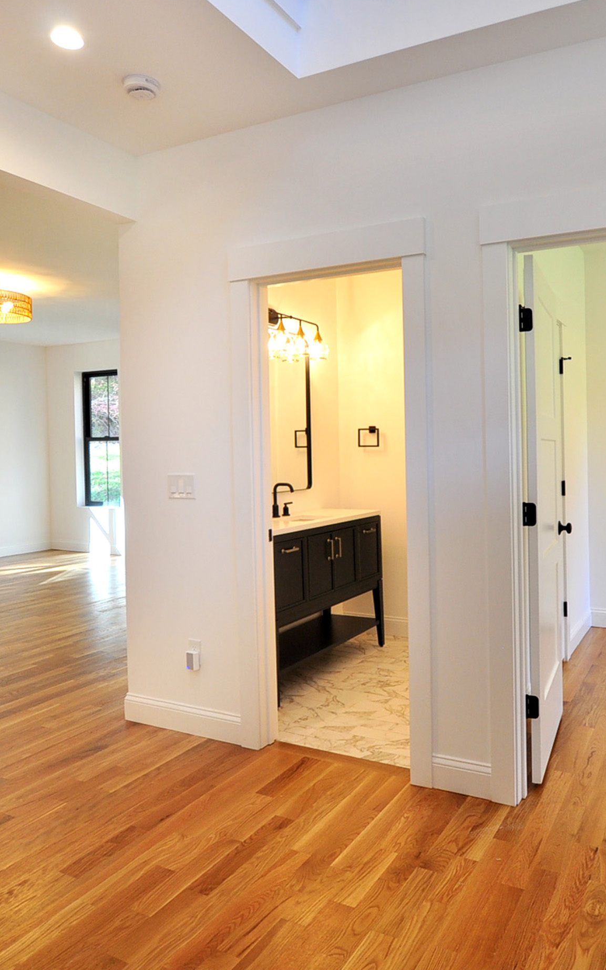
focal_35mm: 24
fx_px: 634
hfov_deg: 50.4
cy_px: 473
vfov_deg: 74.8
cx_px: 392
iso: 320
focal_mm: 10
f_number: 5
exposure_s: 1/40
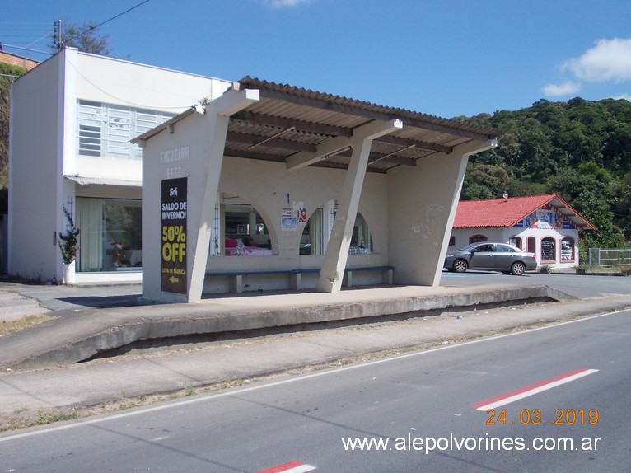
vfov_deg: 37.7
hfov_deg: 49.0
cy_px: 236
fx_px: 692
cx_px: 316
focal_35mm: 38
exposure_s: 1/320
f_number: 6.2
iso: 80
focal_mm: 5.3
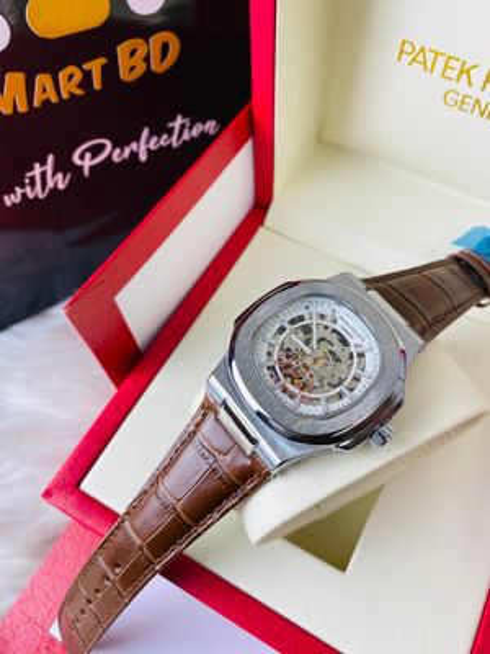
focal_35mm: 25
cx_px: 245
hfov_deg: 54.9
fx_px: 472
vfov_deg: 69.4
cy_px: 327
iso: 40
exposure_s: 1/100
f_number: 1.8
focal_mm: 4.25
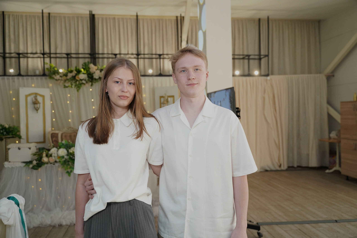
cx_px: 178
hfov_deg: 61.9
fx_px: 297
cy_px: 119
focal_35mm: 30
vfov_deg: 43.6
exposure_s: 1/160
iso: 1600
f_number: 3.2
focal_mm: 30
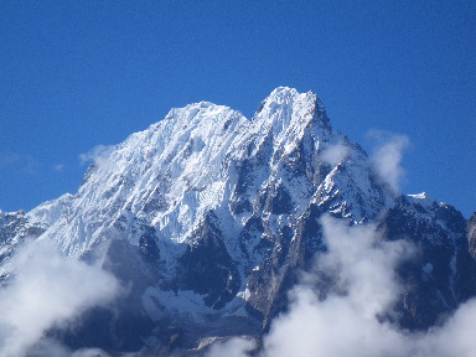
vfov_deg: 12.9
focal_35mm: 115
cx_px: 238
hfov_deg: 17.1
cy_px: 178
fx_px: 1581
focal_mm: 20.6
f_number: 6.3
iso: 50
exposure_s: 1/200
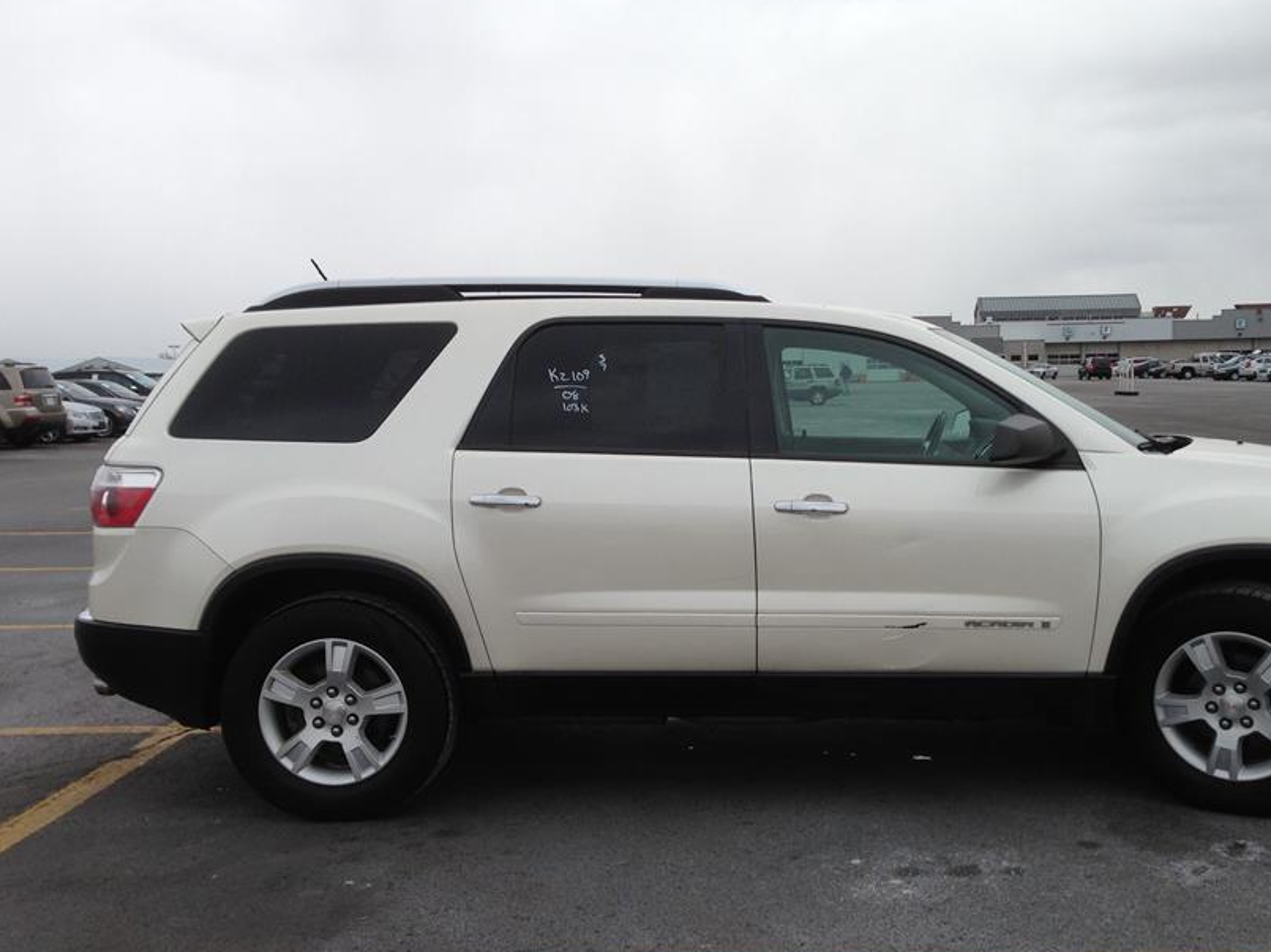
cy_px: 535
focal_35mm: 42
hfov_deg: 44.6
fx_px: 1541
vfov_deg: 34.3
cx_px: 756
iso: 50
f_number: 2.4
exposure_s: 1/821
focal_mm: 4.13
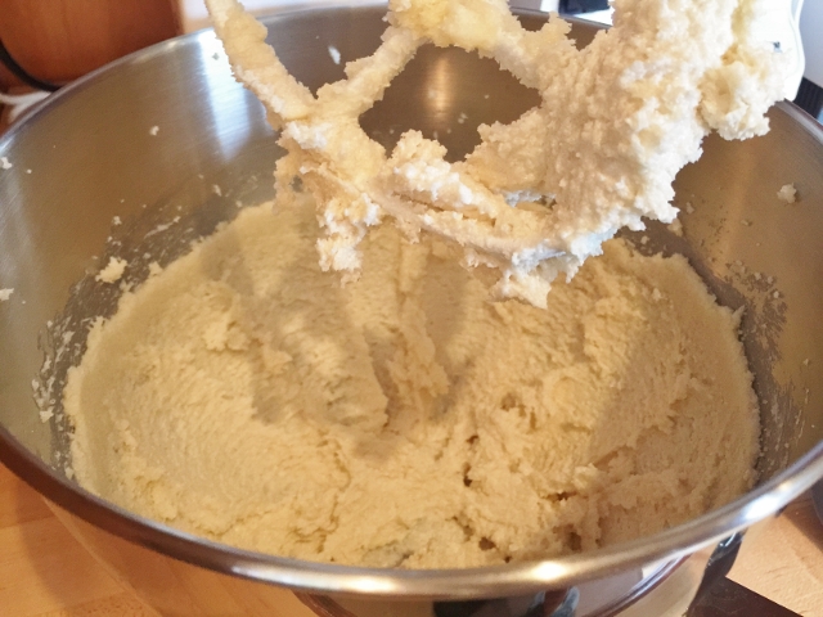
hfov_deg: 61.7
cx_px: 412
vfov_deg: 48.2
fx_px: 689
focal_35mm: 29
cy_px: 308
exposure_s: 1/15
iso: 125
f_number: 2.2
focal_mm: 4.15
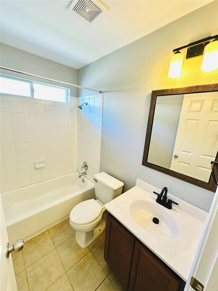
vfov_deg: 102.1
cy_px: 146
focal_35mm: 14
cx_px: 109
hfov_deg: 85.7
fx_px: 118
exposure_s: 1/60
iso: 160
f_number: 2.2
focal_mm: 2.22
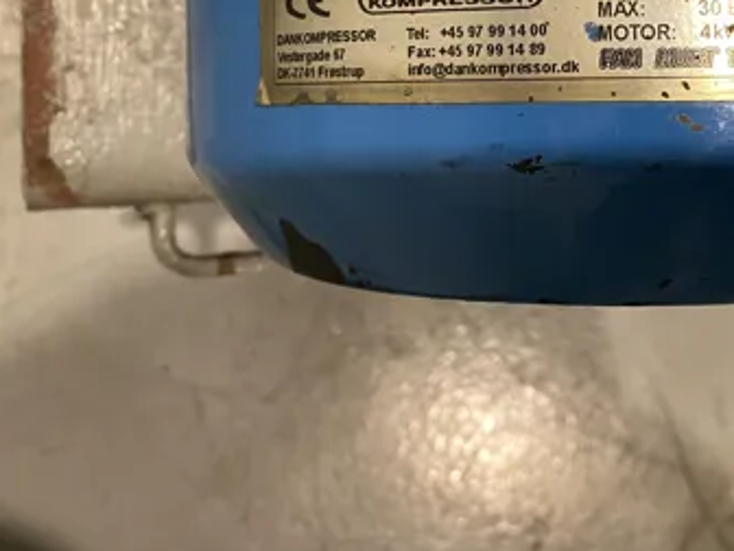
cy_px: 93
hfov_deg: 38.0
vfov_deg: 29.4
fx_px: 1018
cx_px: 601
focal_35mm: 48
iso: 320
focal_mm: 4.25
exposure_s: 1/50
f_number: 1.8
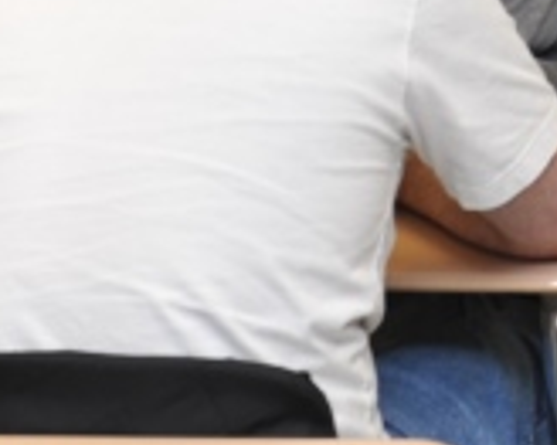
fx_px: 3015
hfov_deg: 9.8
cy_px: -228
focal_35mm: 183
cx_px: 1124
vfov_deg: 8.3
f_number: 5
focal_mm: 32
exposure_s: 1/60
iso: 320
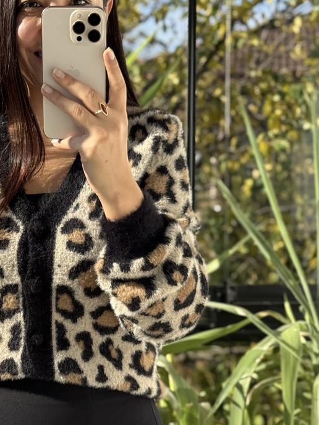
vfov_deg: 21.0
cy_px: 288
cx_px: 68
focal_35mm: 93
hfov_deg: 15.8
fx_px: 1143
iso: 100
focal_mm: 6.76
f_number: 1.78
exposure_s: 1/1264
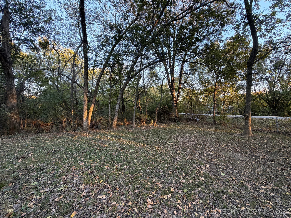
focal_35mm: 14
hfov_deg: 102.1
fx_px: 118
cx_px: 146
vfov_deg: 85.7
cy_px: 109
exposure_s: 1/121
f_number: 2.2
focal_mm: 2.22
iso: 160
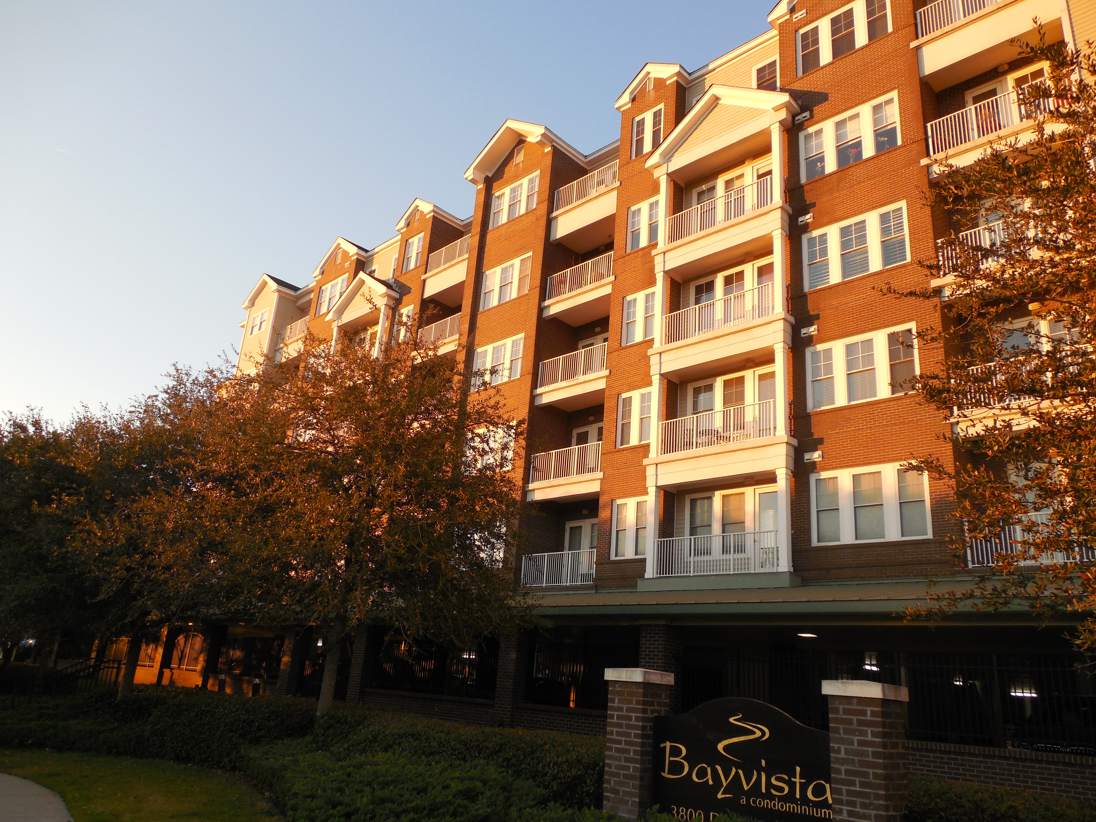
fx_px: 792
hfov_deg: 69.4
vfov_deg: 54.9
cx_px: 548
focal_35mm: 25
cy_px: 411
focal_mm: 4.5
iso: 125
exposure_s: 1/200
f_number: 3.3
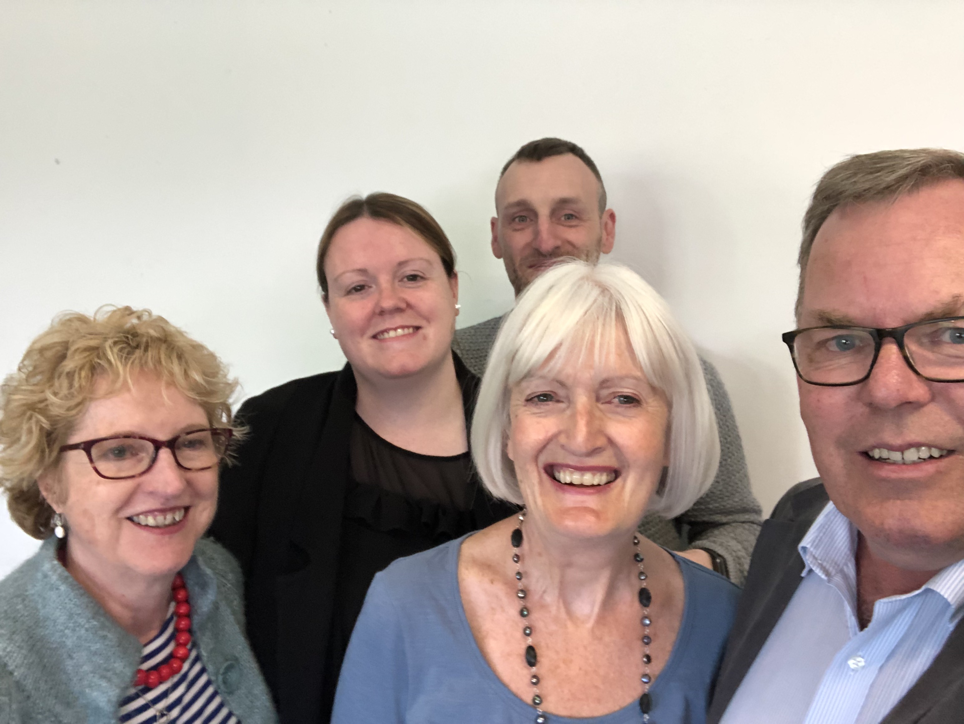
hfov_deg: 56.8
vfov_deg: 44.2
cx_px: 482
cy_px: 362
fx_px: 892
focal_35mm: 32
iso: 200
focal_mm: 2.87
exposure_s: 1/50
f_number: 2.2
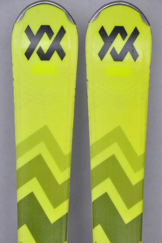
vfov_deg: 13.1
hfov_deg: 8.7
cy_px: 122
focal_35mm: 158
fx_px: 1066
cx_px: 81
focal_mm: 105
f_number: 9.5
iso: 3200
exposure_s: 1/125
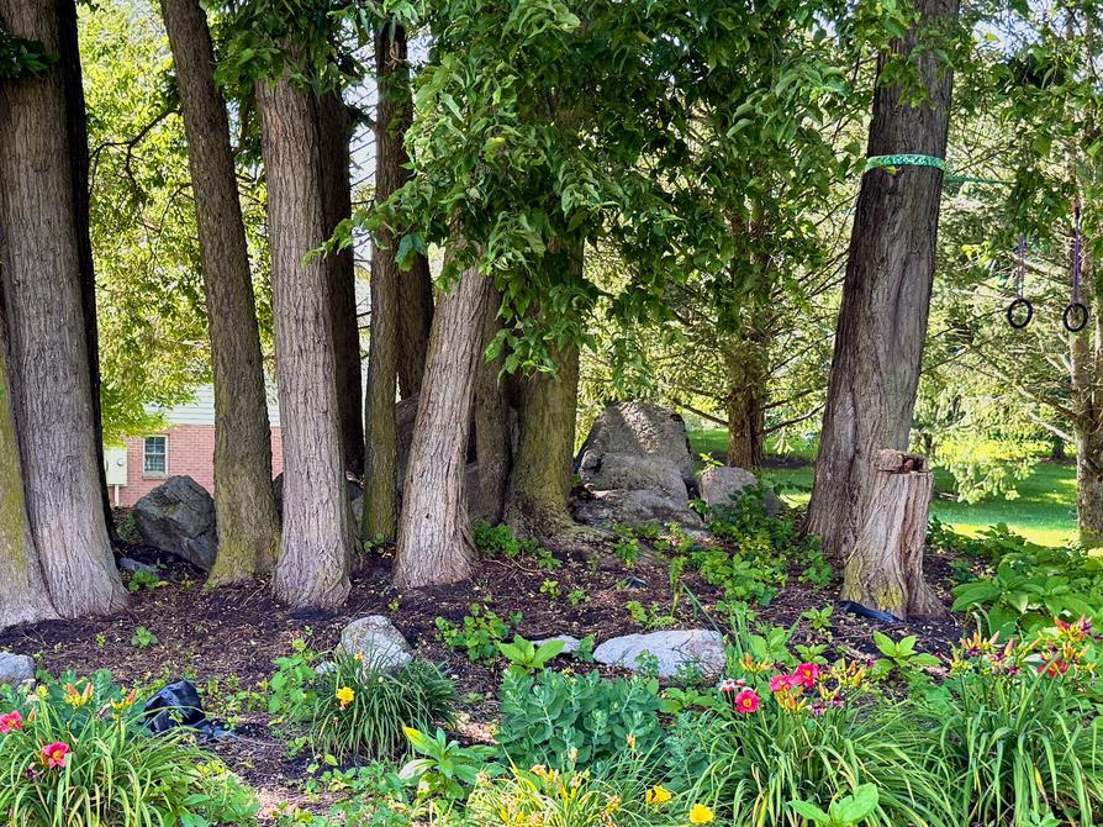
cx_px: 366
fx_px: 1752
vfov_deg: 26.4
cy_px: 542
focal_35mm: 55
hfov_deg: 34.6
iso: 100
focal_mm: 6.76
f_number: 1.78
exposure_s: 1/385
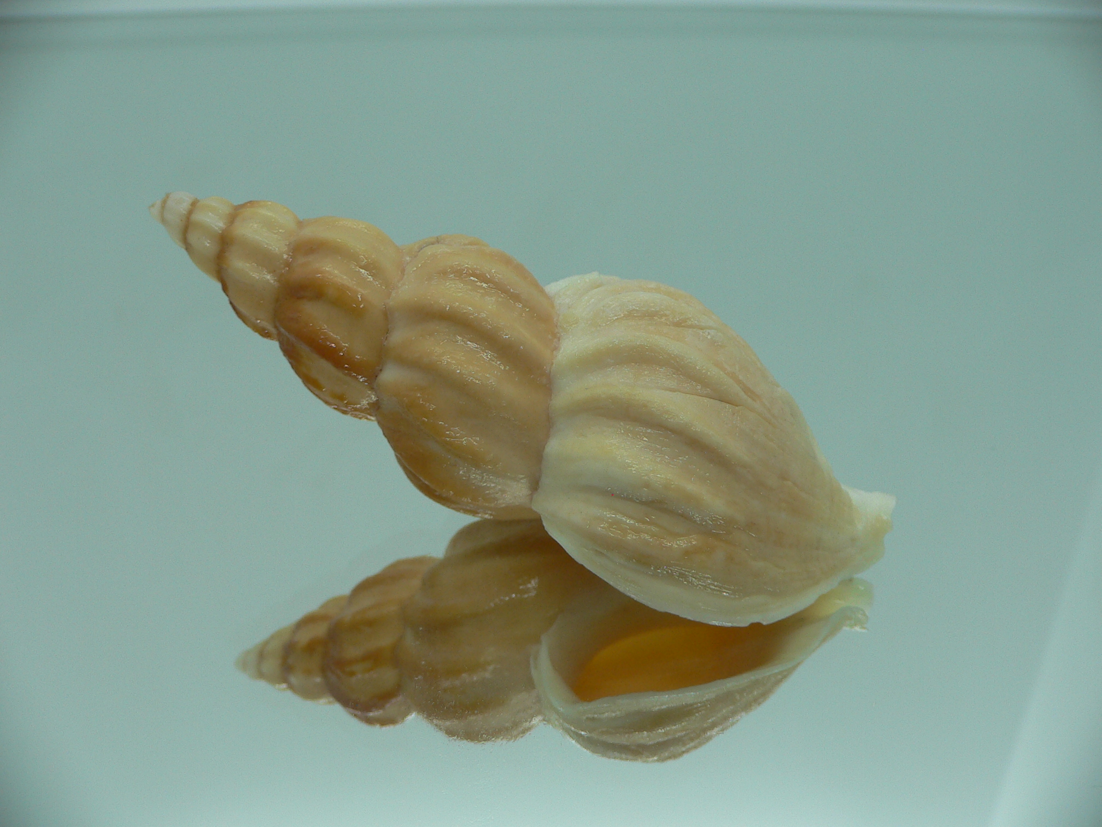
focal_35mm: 35
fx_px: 1114
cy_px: 414
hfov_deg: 52.6
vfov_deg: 40.7
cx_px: 551
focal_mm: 4.6
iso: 80
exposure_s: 1/80
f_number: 2.8
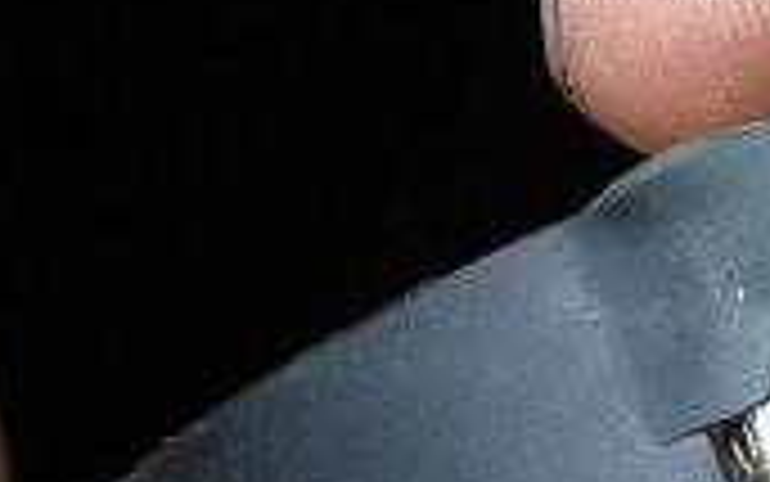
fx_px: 8544
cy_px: -50
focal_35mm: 407
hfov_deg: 5.1
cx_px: 959
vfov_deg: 3.2
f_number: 4.8
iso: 800
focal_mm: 14.8
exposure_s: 1/125
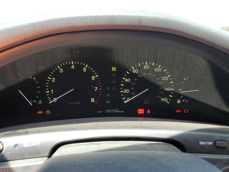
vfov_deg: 53.1
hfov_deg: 67.3
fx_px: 172
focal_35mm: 26
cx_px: 114
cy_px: 86
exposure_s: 1/204
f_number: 1.5
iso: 50
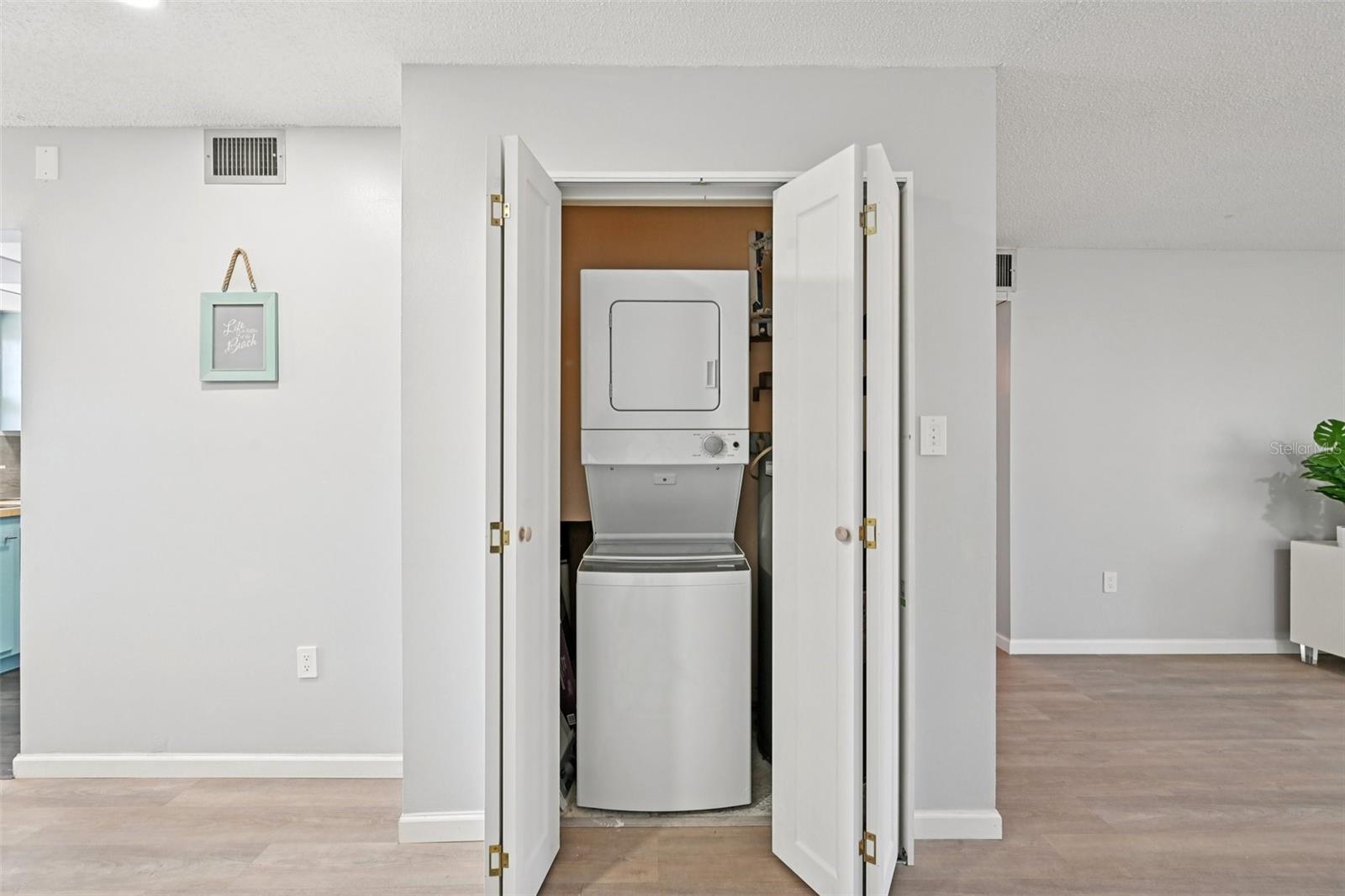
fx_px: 523
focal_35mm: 14
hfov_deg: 104.3
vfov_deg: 81.2
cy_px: 448
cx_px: 672
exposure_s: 1/15
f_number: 8
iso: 400
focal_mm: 14
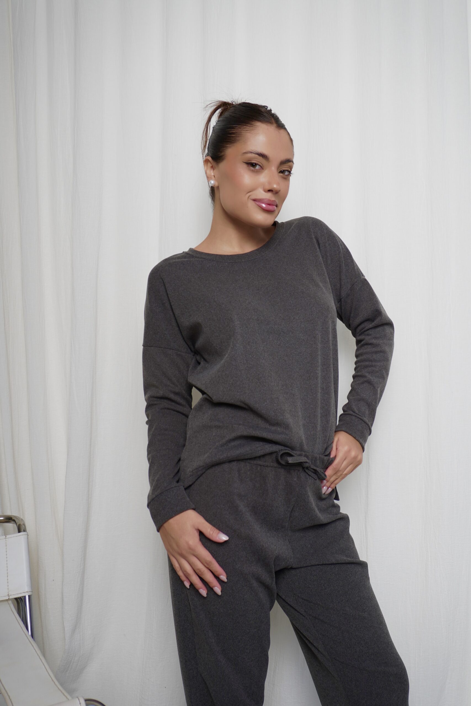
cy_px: 353
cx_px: 236
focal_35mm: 32
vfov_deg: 59.5
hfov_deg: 41.7
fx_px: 618
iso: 160
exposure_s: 1/160
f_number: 5.6
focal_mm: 21
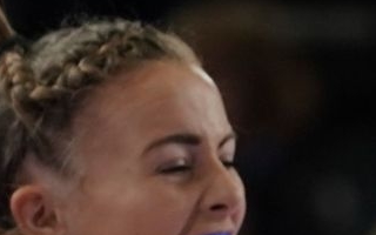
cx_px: 545
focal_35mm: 1667
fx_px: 17082
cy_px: 597
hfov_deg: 1.3
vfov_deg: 0.8
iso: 800
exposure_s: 1/1000
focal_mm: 194
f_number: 2.8
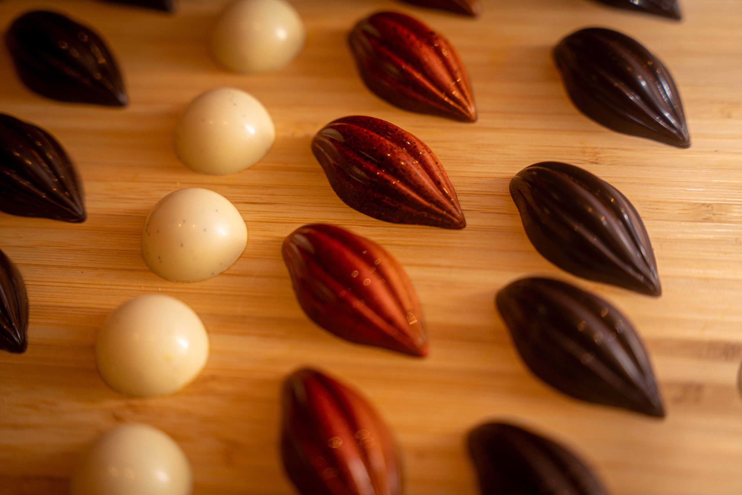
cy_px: 248
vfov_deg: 19.5
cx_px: 371
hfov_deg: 28.8
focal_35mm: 70
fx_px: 1443
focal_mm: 70
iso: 400
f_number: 2.8
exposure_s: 1/125
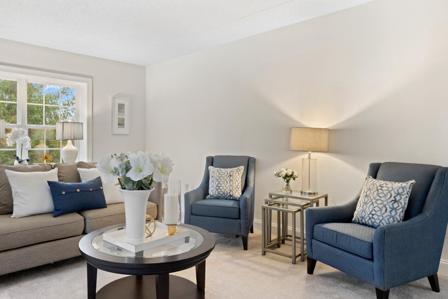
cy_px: 144
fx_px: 311
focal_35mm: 25
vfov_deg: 51.3
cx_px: 188
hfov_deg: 71.0
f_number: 9
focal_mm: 20
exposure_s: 3
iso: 160
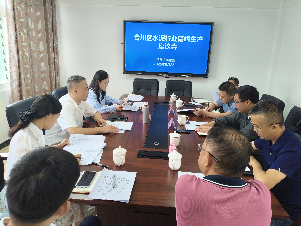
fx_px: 226
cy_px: 113
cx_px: 150
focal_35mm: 26
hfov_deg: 67.3
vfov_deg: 53.1
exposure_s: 1/100
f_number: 1.5
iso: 80
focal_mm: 4.94
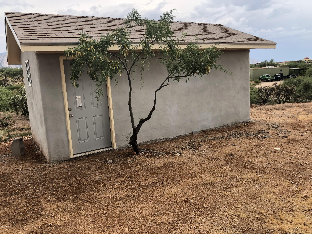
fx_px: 252
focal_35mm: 28
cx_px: 156
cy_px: 117
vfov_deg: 49.7
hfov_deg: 63.4
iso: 20
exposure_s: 1/340
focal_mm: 3.99
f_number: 1.8
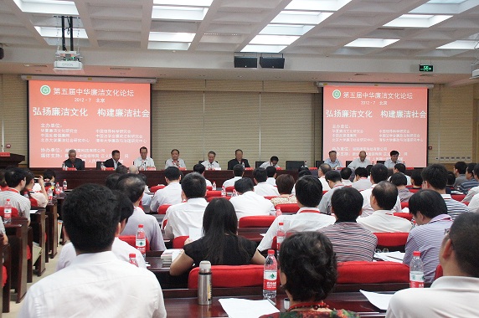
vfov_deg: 29.8
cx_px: 240
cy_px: 159
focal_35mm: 45
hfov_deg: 43.6
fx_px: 598
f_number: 7.1
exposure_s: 1/60
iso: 3200
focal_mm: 30
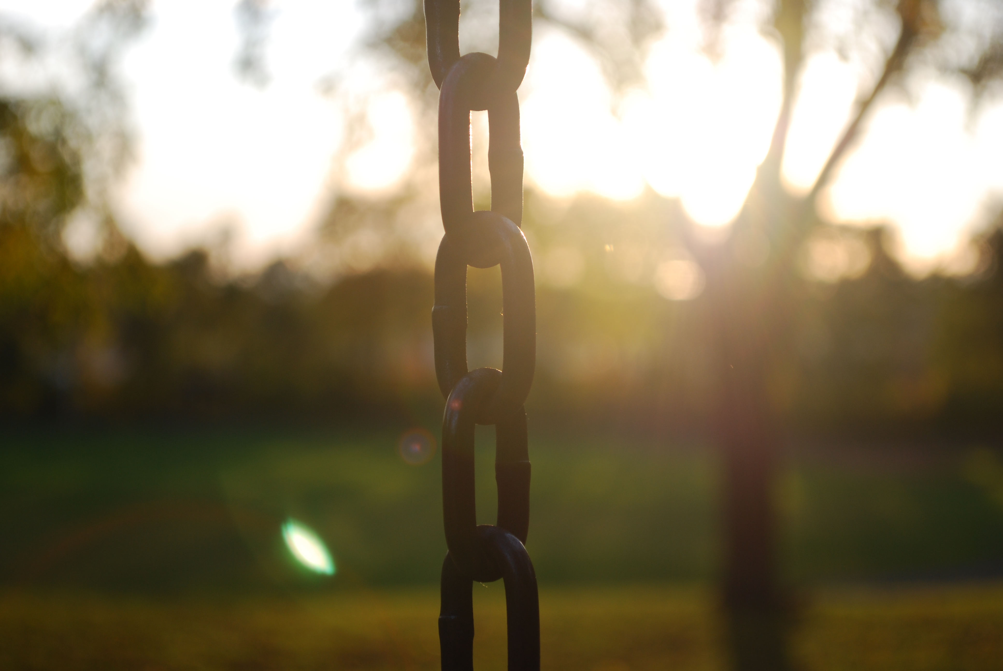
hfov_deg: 24.6
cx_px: 502
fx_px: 2301
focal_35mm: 82
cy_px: 336
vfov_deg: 16.6
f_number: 5.6
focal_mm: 55
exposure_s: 1/125
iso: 125
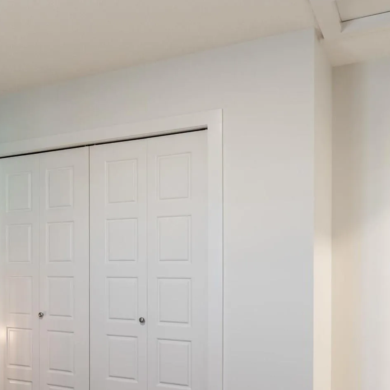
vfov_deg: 37.8
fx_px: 561
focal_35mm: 44
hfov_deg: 34.8
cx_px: 1
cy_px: 269
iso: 800
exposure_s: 1/8
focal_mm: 16
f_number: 8
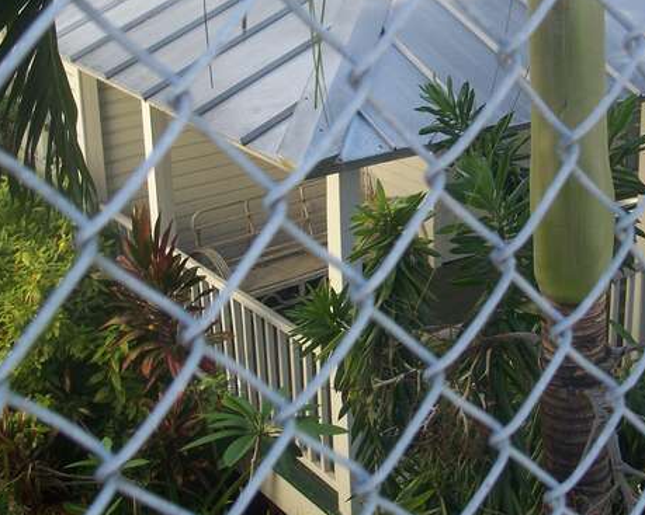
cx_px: 396
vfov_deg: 24.0
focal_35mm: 63
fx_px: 1202
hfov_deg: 29.9
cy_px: 139
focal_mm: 7.8
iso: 64
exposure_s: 1/100
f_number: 2.8
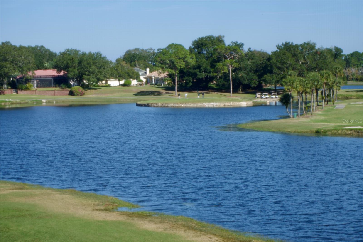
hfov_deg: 19.5
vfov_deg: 13.0
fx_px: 1058
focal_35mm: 105
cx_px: 182
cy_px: 121
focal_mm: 70
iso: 200
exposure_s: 1/800
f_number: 5.6
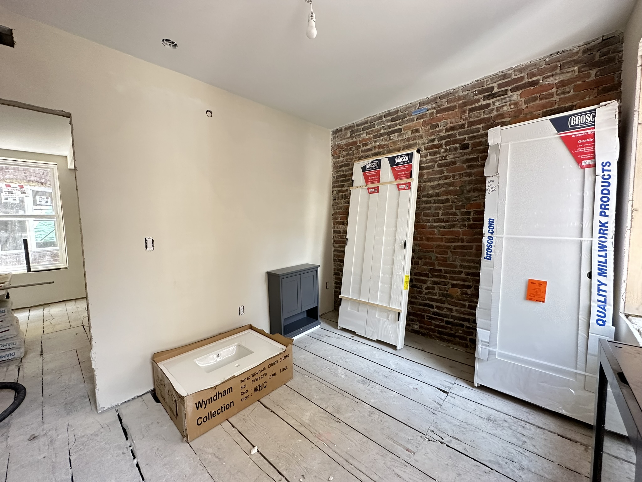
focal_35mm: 14
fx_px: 260
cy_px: 241
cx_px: 321
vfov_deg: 85.7
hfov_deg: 102.1
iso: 320
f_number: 2.2
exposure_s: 1/92
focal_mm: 2.22
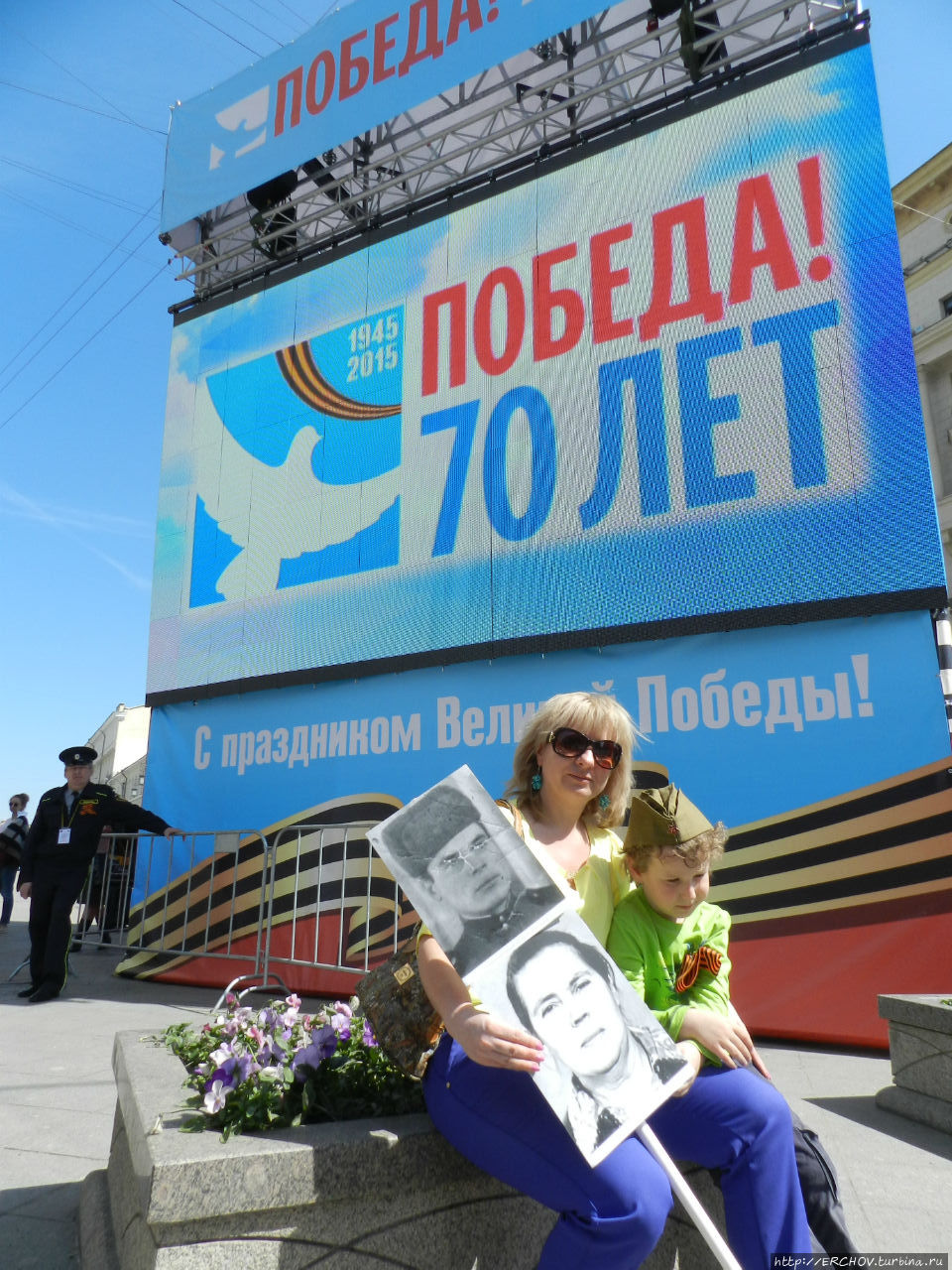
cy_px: 635
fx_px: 843
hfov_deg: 58.9
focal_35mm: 23
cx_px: 476
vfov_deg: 73.9
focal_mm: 4
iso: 160
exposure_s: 1/800
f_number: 4
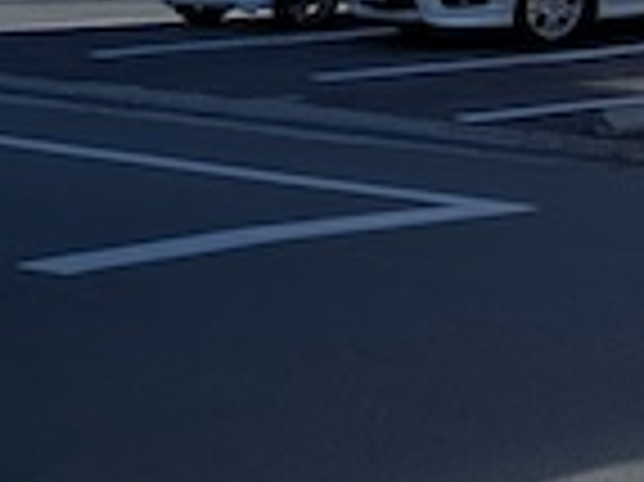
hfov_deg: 13.1
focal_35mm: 134
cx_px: 1220
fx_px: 2491
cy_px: -833
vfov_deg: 9.3
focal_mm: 4.53
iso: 29
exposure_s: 1/1391
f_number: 1.7
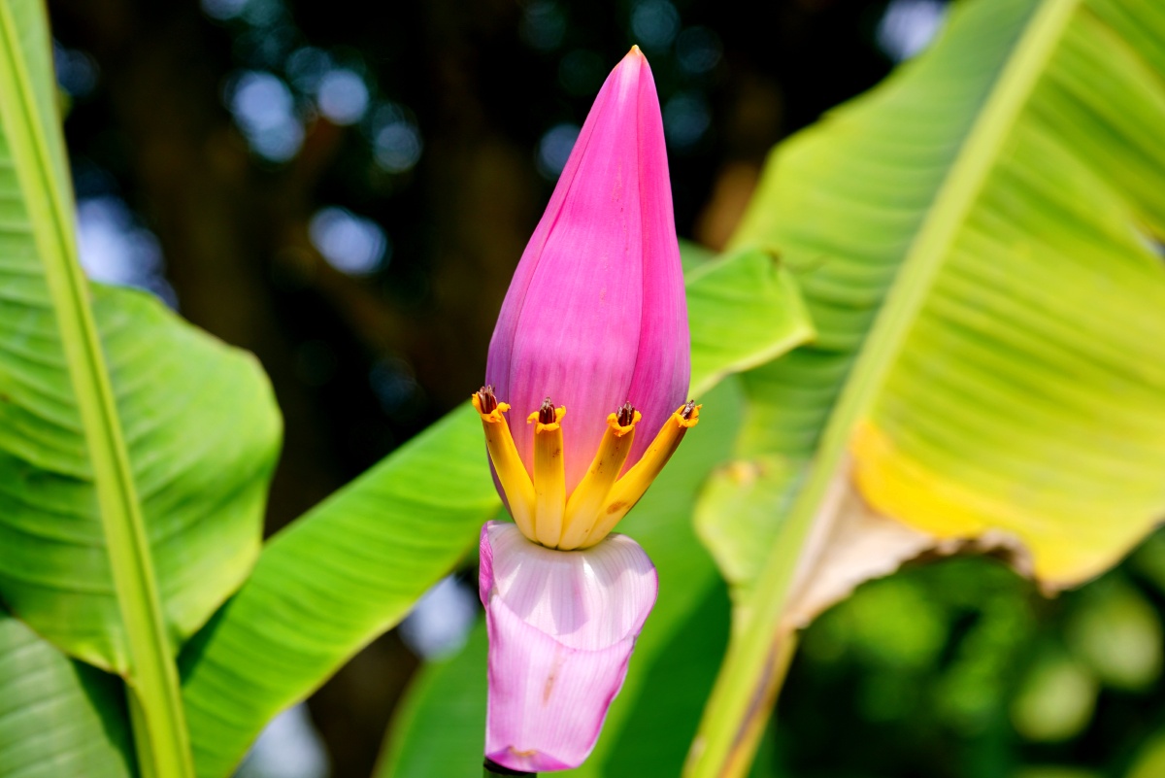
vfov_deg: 16.1
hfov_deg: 23.9
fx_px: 2752
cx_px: 582
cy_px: 389
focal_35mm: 85
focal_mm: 57
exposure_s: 1/200
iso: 50
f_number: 5.6
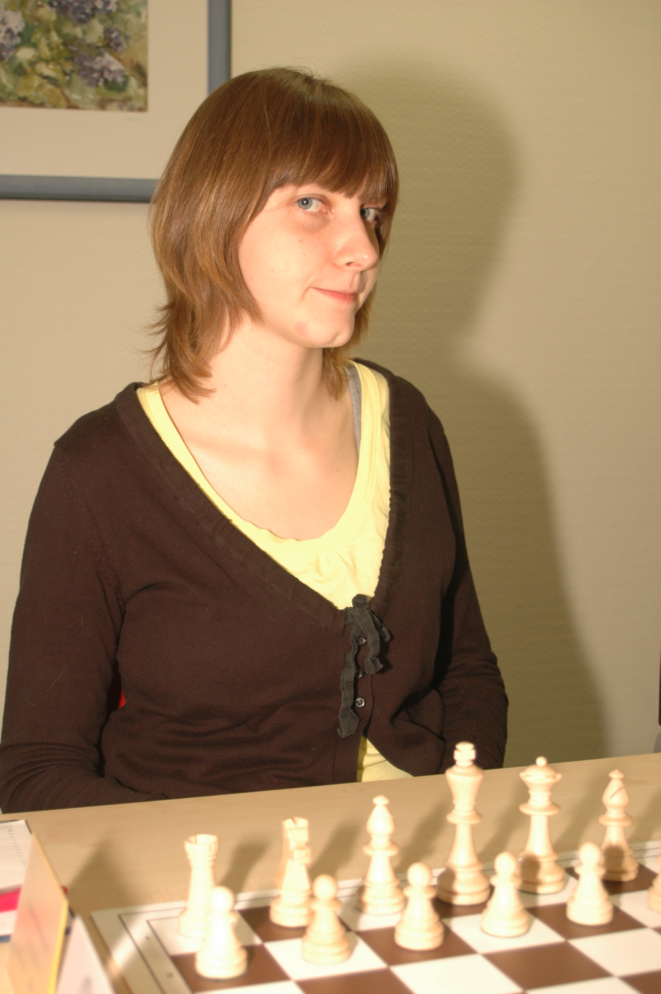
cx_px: 330
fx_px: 1407
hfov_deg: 26.4
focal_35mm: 51
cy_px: 497
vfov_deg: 38.9
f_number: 4.8
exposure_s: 1/60
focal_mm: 34
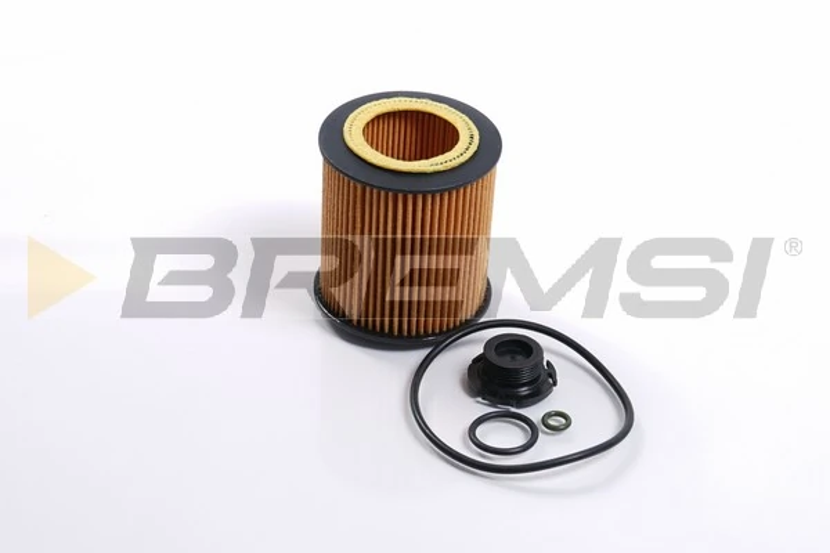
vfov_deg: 22.6
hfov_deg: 33.4
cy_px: 276
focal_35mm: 60
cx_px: 415
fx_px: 1383
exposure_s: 1/60
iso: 50
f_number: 10
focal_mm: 60
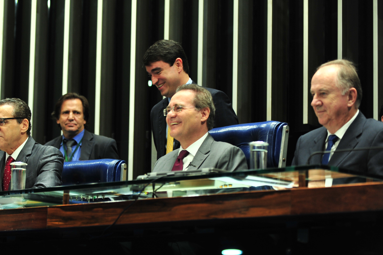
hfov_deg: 15.4
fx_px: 1414
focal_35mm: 133
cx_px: 111
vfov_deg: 10.3
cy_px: 175
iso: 800
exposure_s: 1/80
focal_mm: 90
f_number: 2.8
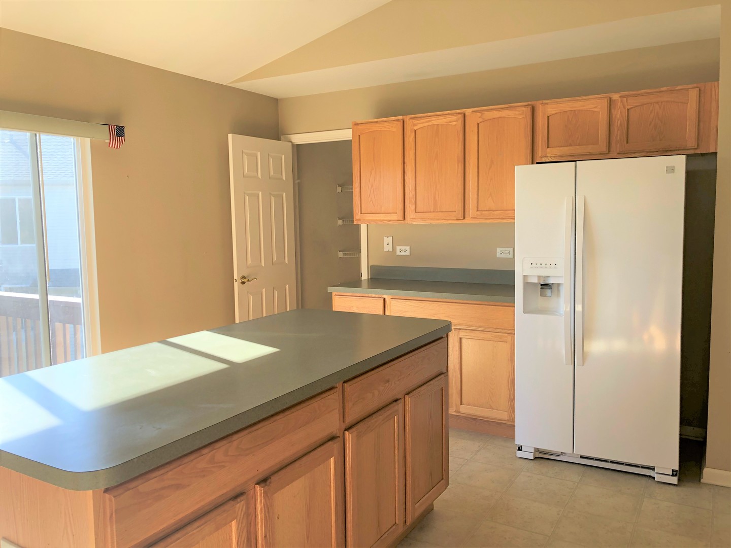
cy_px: 274
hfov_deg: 63.4
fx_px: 591
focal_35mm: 28
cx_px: 366
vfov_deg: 49.7
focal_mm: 4
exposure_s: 1/120
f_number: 1.8
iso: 25
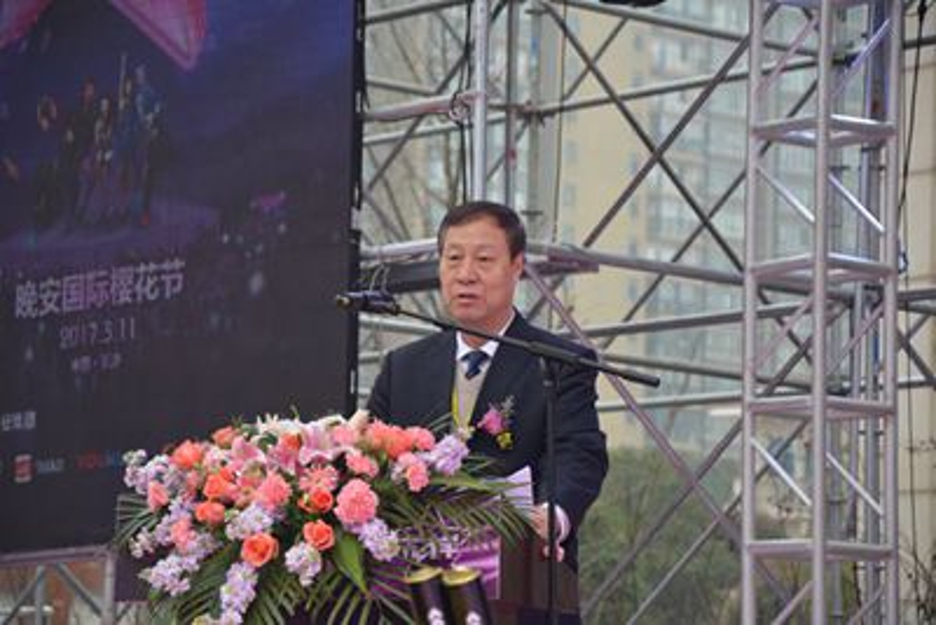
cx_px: 468
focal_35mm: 158
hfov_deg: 13.0
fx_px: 4096
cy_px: 312
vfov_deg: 8.7
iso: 220
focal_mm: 105
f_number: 5.6
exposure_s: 1/250
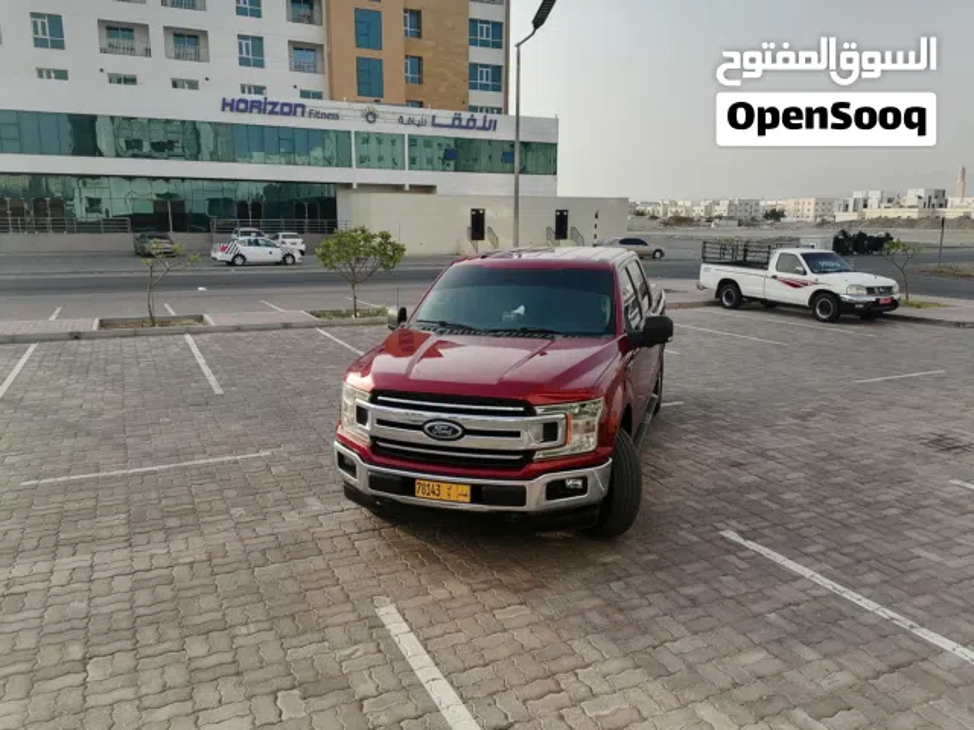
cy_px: 365
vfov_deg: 51.4
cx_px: 487
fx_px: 760
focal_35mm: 27
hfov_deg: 65.3
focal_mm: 5.3
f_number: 1.8
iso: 50
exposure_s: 1/415
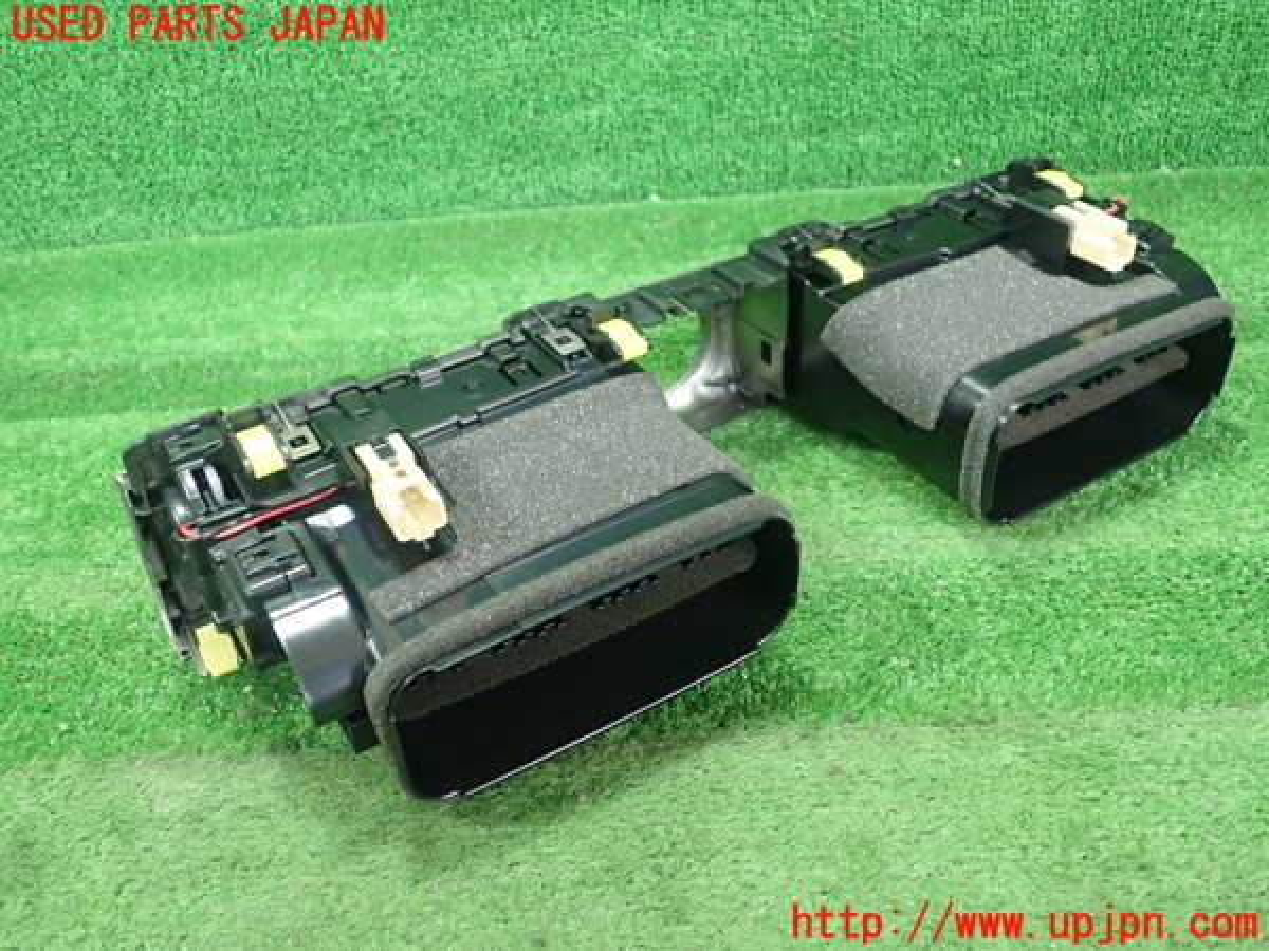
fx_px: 1100
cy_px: 476
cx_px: 634
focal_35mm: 30
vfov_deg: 46.8
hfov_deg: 60.0
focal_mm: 5.5
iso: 500
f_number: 2.3
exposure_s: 1/125
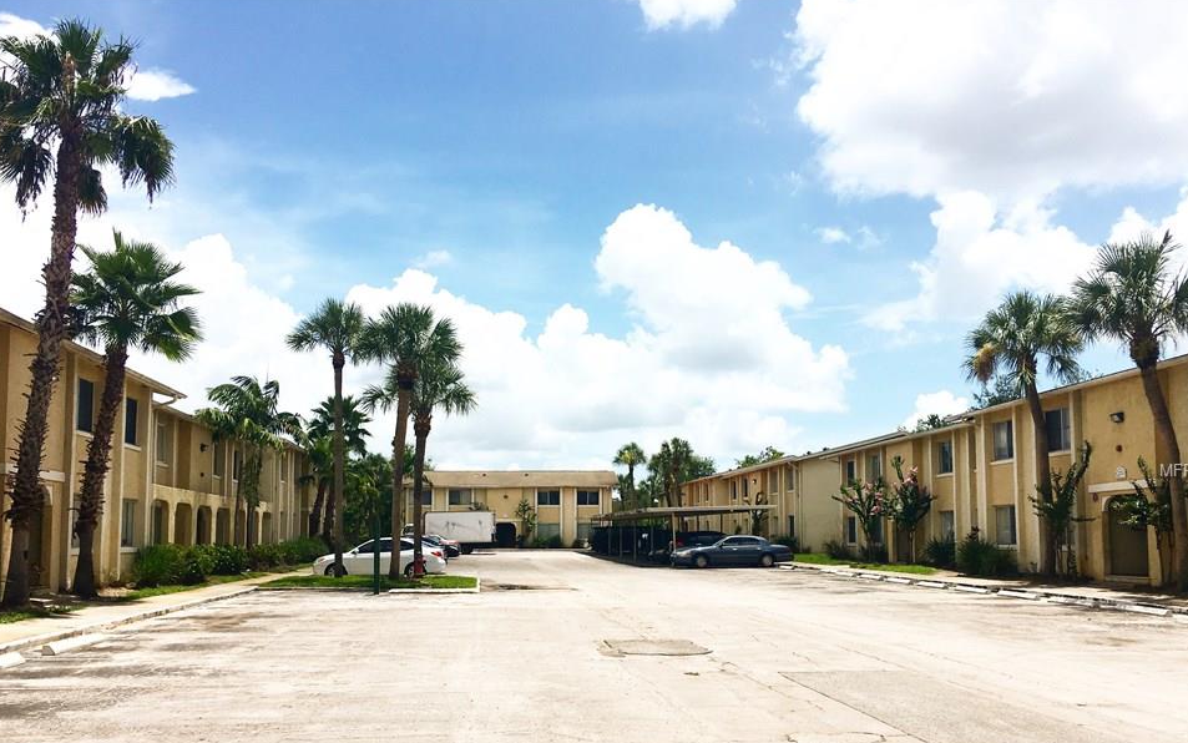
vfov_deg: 38.1
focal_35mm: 33
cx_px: 598
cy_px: 472
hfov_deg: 58.1
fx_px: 1069
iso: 25
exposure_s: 1/3663
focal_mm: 4.15
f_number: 2.2
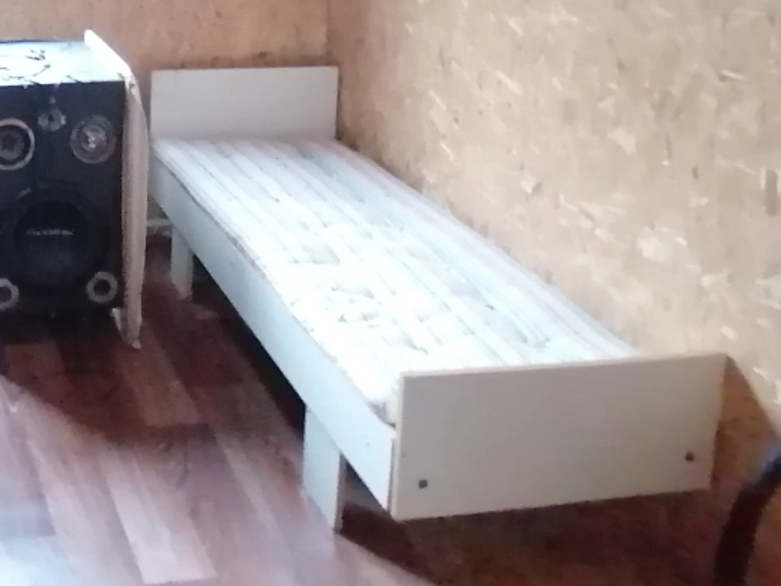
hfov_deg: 39.1
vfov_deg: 30.6
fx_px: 925
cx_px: -42
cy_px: -88
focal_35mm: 41
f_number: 2.4
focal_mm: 1.78
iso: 800
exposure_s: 1/20
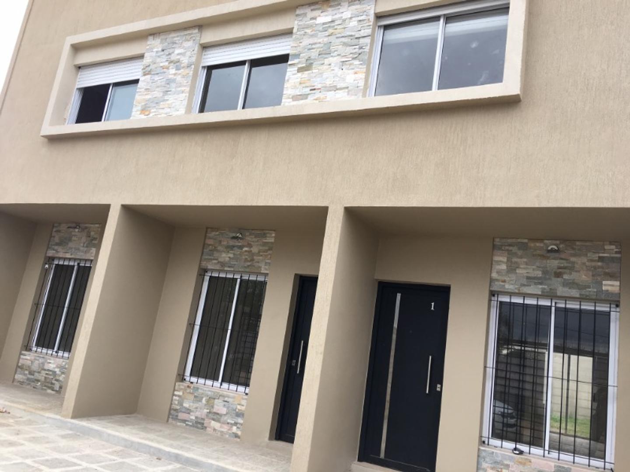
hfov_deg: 61.7
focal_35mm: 29
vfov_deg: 48.2
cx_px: 315
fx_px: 528
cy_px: 236
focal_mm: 4.15
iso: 25
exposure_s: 1/222
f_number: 2.2
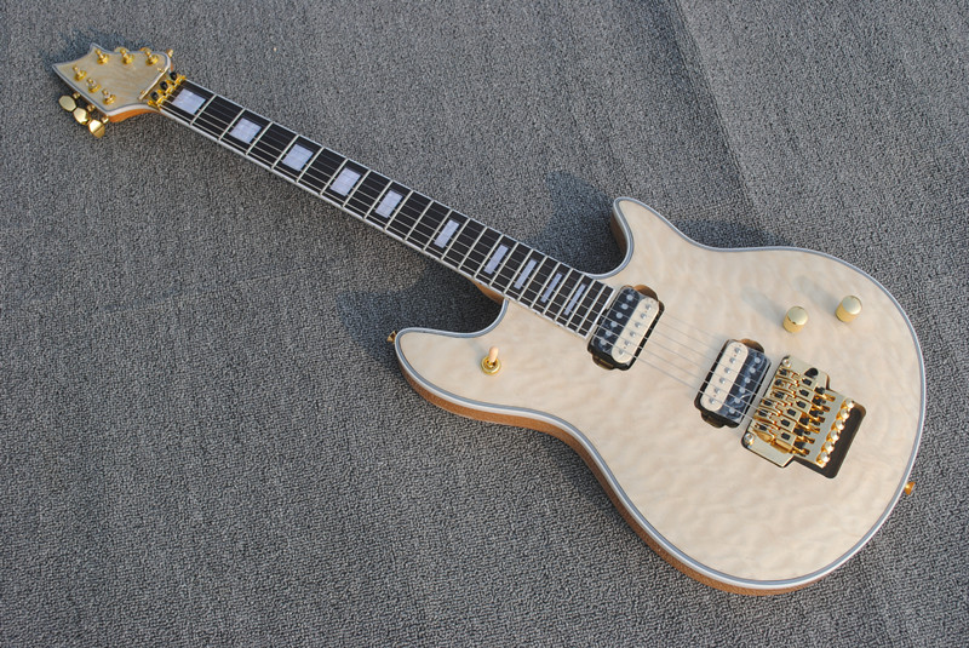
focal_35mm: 45
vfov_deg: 29.9
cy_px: 324
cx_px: 484
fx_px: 1212
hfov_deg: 43.6
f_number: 7.1
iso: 100
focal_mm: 30
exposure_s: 1/200
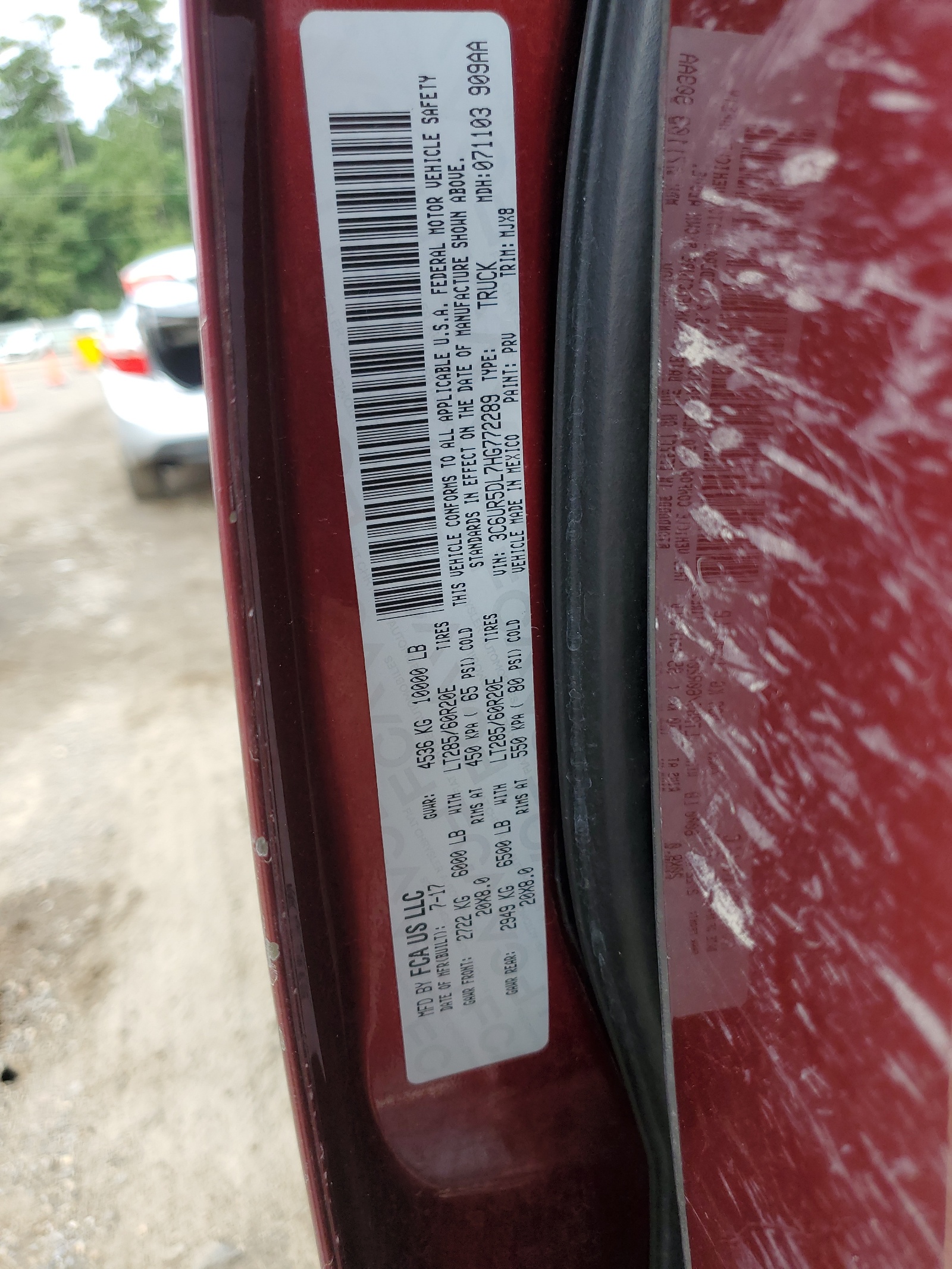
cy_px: 634
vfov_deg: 67.3
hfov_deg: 53.1
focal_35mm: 26
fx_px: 953
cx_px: 476
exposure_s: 1/303
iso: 50
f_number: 1.5
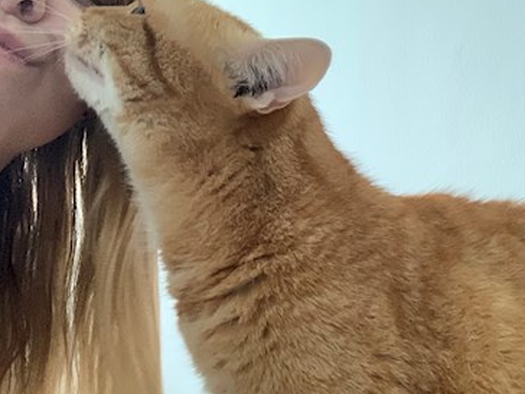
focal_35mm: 44
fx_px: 667
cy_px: 185
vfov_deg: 32.9
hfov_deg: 42.7
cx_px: 320
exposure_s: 1/22
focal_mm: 2.87
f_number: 2.2
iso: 640
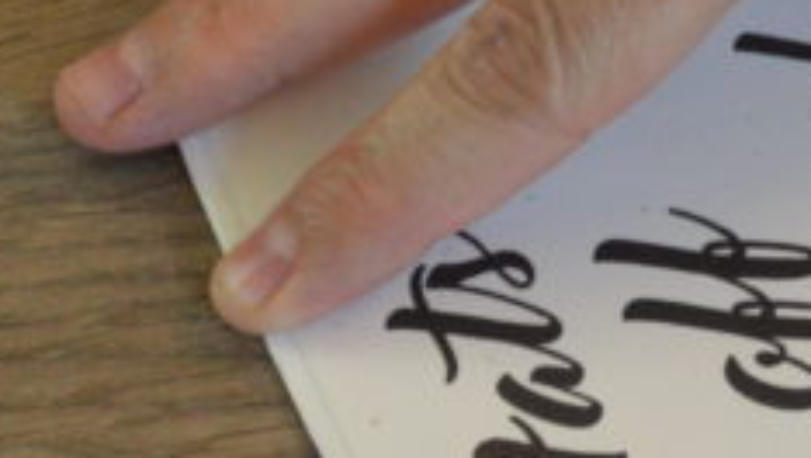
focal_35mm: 377
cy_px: 616
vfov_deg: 3.2
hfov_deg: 5.7
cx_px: 613
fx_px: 8119
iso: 1600
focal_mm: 55
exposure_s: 1/60
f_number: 5.6
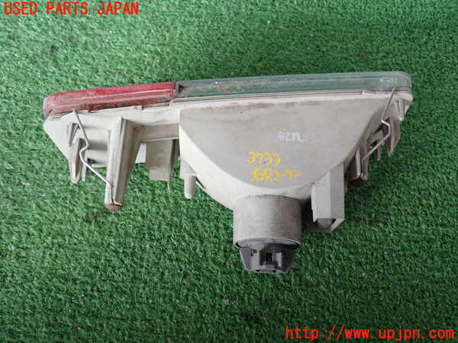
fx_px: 476
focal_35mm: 36
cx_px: 229
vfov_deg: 39.7
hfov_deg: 51.4
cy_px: 172
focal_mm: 6.37
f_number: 2.5
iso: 200
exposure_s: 1/40
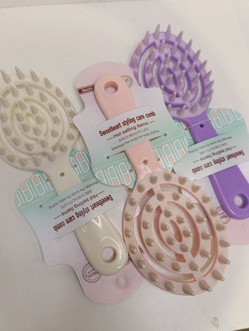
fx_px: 230
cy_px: 162
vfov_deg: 71.5
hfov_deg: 56.9
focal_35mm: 24
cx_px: 125
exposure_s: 1/100
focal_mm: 6.14
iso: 320
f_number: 1.6
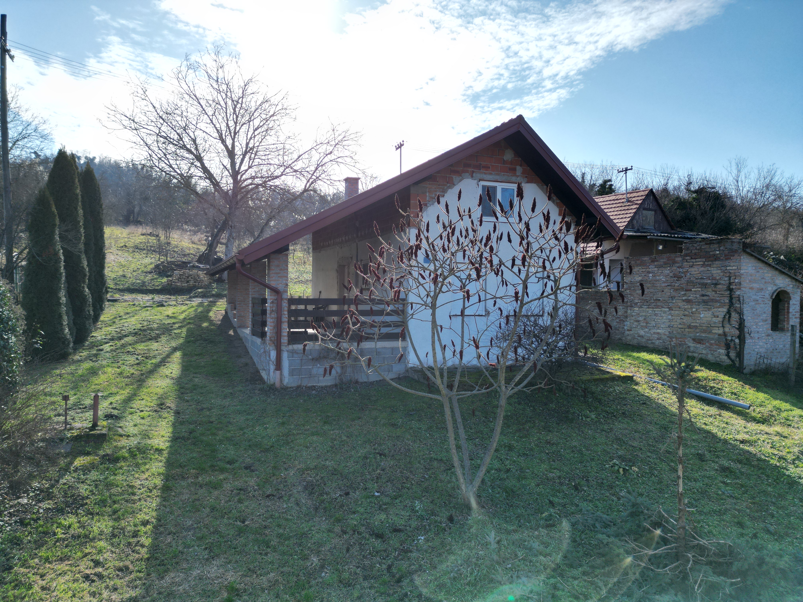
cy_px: 301
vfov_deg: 56.8
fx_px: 557
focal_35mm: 24
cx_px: 402
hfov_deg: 71.6
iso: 110
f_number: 1.7
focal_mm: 6.72
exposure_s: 1/3200
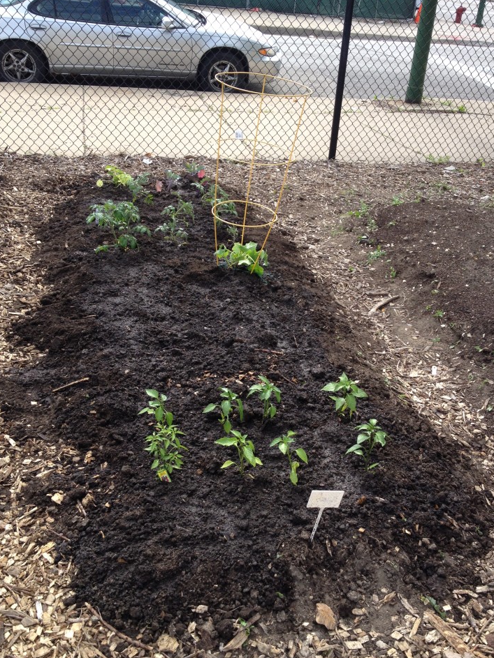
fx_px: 723
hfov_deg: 37.7
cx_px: 261
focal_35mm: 38
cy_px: 348
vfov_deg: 49.0
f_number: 2.4
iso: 50
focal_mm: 4.28
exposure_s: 1/552
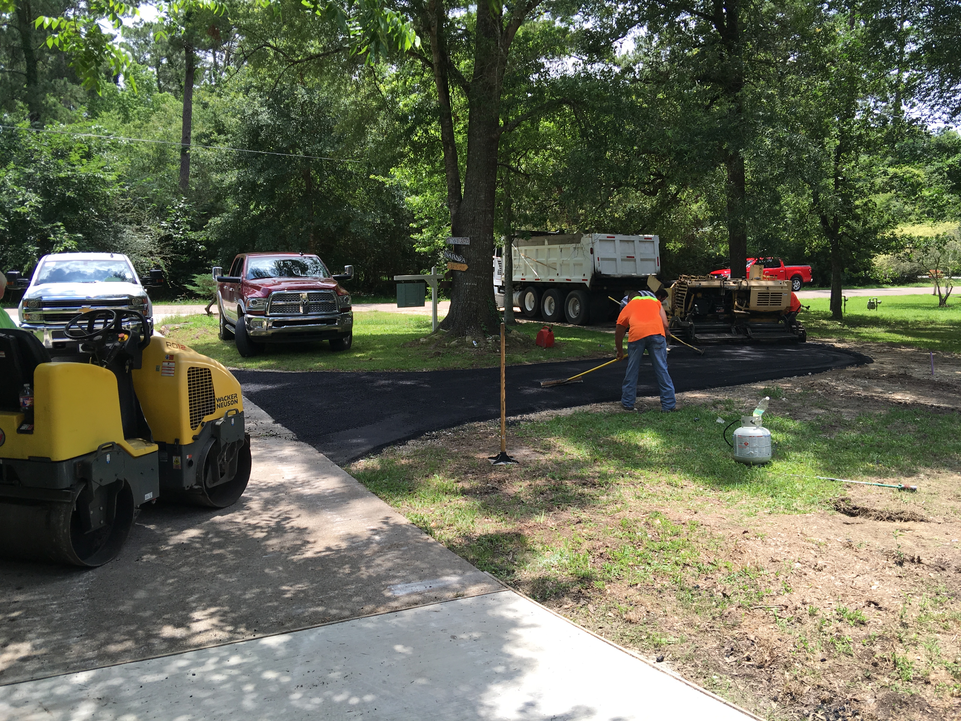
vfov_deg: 48.2
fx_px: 805
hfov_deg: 61.7
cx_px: 480
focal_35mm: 29
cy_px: 360
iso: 25
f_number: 2.2
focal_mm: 4.15
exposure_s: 1/620
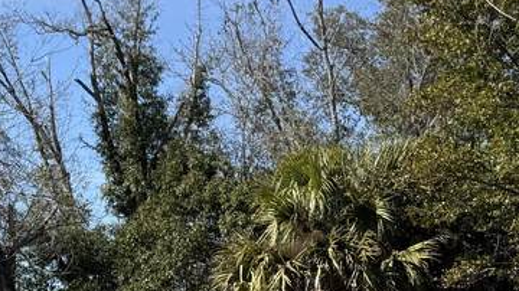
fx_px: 1279
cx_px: -69
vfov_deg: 12.3
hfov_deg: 21.6
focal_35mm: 93
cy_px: 461
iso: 80
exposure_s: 1/3145
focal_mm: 6.76
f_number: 1.78
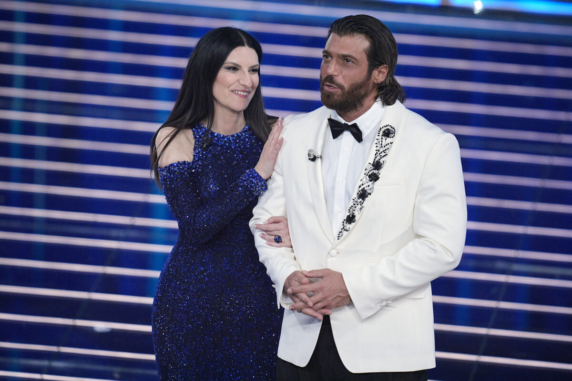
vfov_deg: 3.4
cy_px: 190
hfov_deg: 5.2
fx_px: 6355
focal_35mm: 400
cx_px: 286
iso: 4000
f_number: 3.2
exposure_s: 1/640
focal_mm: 400
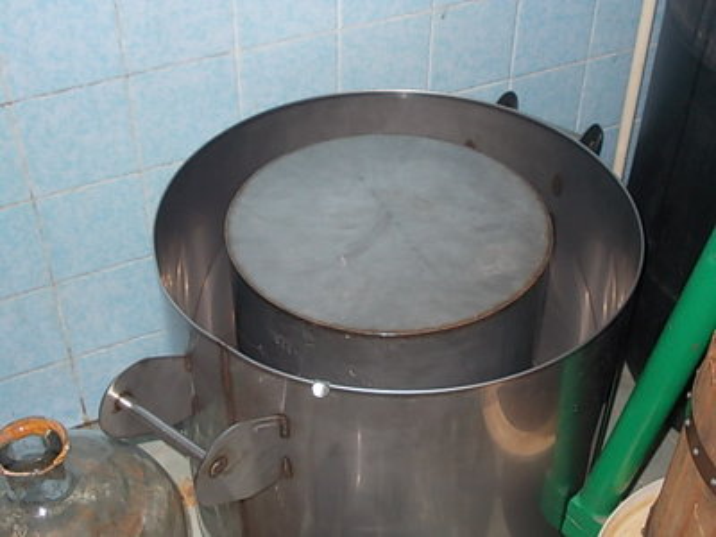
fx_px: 1055
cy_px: 268
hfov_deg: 37.5
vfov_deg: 28.6
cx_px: 358
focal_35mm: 51
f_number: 3.6
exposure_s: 1/30
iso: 200
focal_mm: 7.2
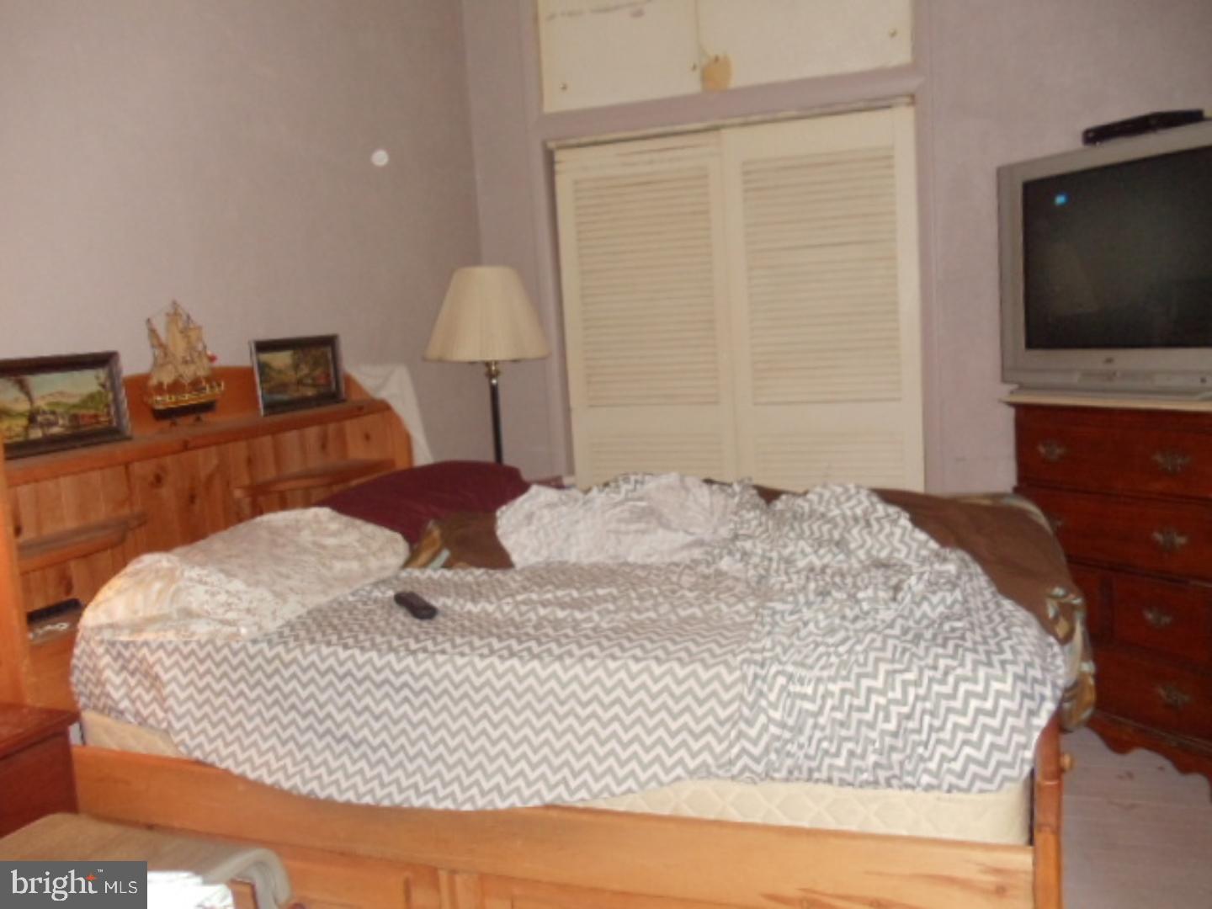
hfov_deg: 42.9
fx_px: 1541
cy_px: 454
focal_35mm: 44
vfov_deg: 32.9
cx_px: 606
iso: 400
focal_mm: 6
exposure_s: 1/30
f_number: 3.5
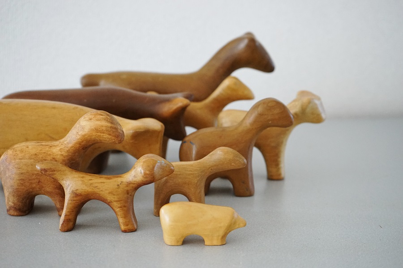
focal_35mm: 49
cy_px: 134
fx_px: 548
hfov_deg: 40.3
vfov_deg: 27.5
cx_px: 202
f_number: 5.6
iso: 3200
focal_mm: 49
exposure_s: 1/60
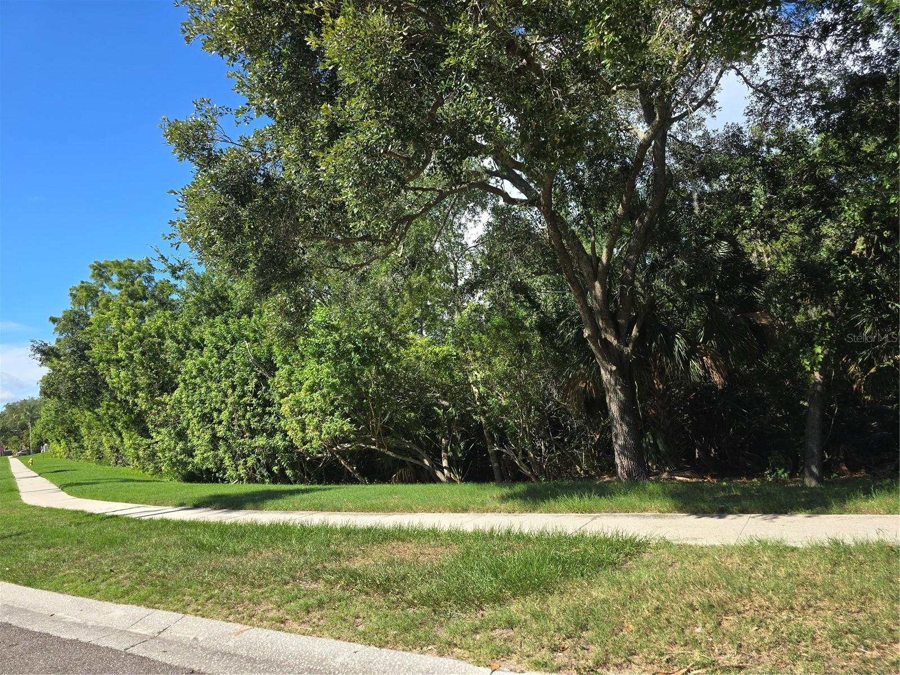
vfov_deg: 58.9
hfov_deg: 73.9
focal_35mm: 23
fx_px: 598
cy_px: 338
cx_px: 450
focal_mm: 6.3
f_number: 1.7
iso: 12
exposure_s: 1/439
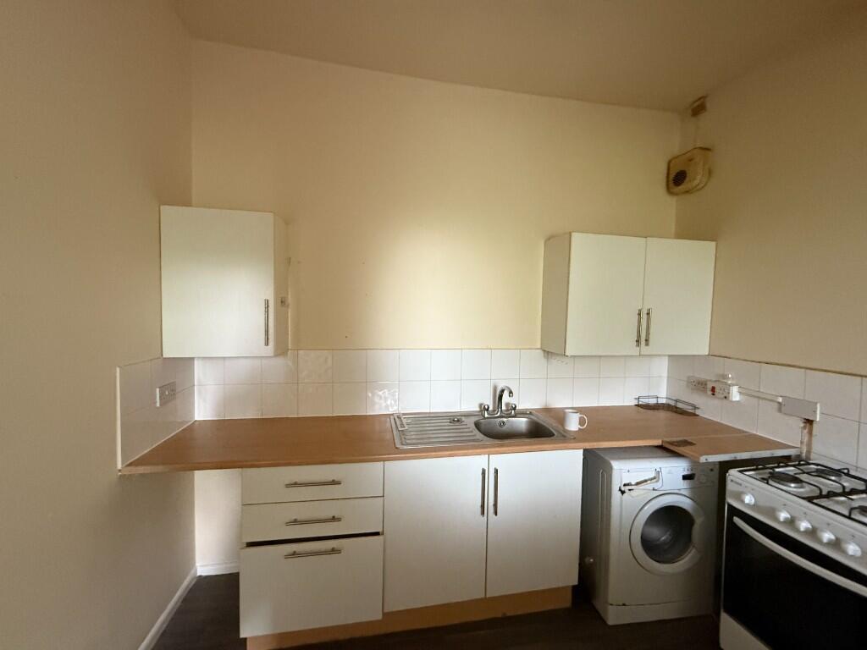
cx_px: 434
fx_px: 351
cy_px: 325
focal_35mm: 14
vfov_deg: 85.7
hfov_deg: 102.1
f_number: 2.2
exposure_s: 1/60
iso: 640
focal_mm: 2.22
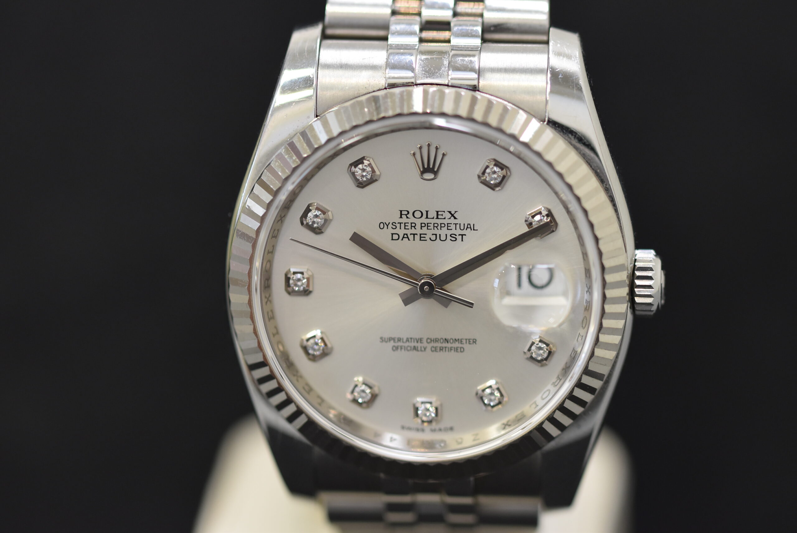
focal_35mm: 135
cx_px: 398
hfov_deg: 15.2
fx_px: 2991
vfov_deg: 10.2
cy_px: 266
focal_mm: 90
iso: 800
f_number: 4
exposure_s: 1/125
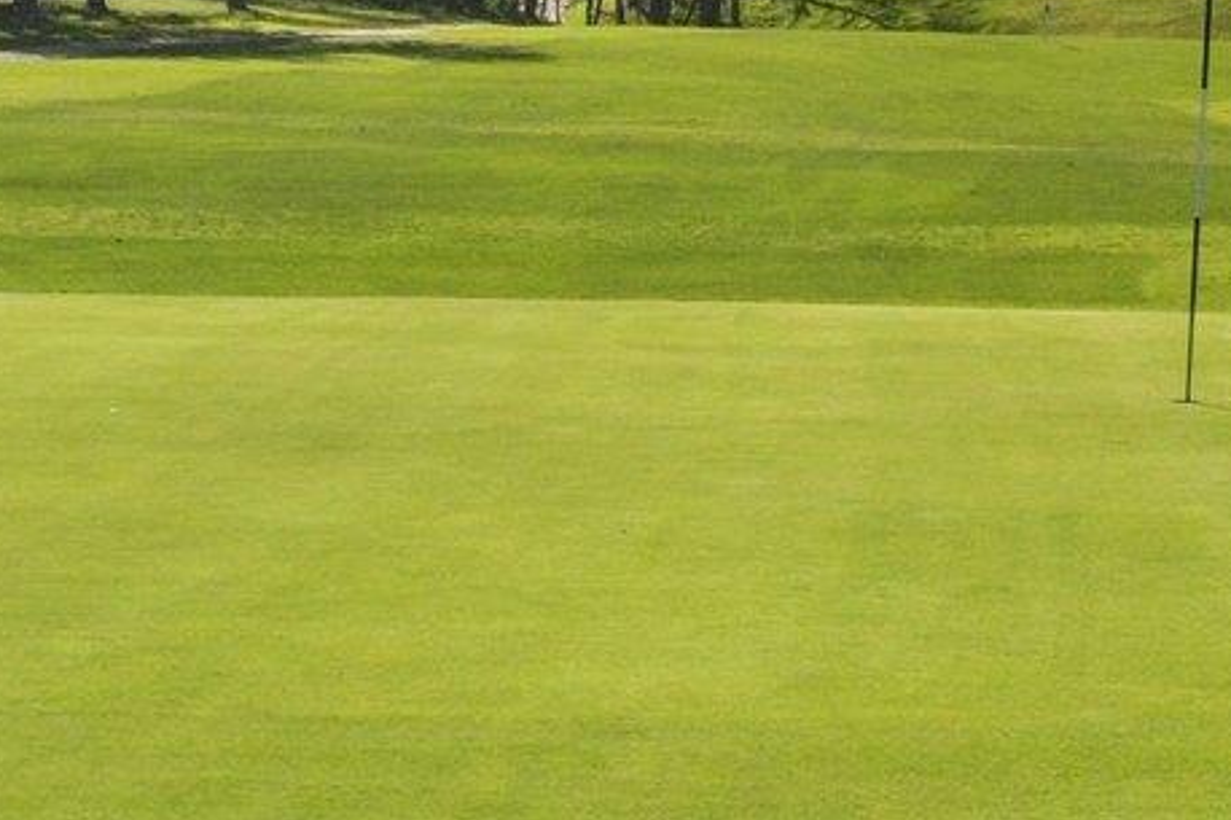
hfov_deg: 12.7
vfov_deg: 8.4
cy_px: -351
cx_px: 1142
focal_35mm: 161
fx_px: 5503
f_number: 8
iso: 400
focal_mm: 24
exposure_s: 1/1250
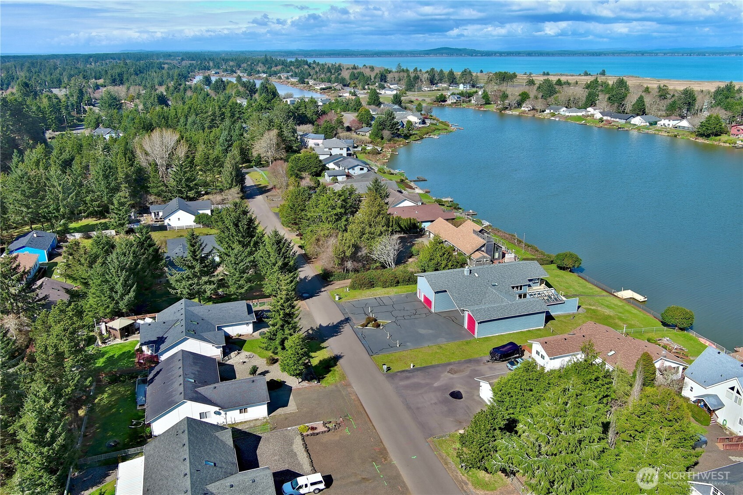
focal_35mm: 29
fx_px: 598
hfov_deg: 63.7
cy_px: 248
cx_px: 372
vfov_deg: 45.0
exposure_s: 1/1101
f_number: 2.8
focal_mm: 10.57
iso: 100
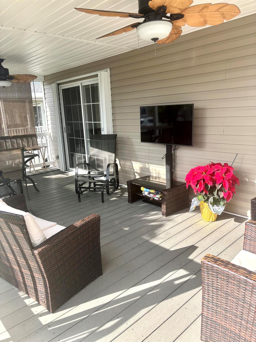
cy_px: 171
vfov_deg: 67.3
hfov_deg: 53.1
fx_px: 256
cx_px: 128
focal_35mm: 26
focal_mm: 5.96
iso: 50
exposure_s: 1/943
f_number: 1.6
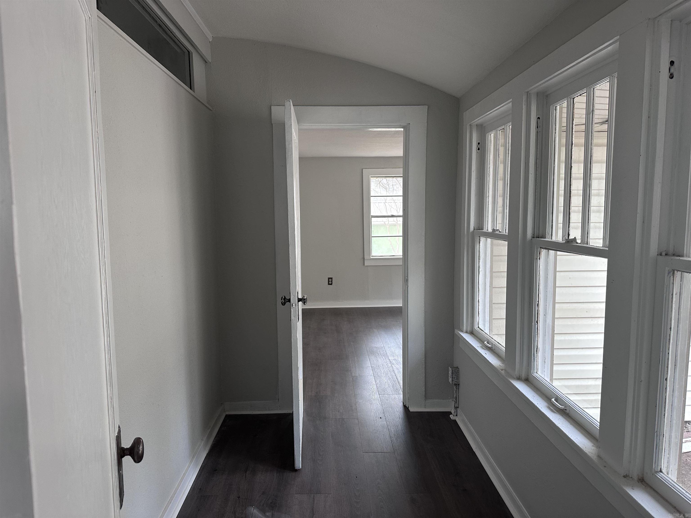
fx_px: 479
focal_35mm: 24
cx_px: 346
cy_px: 259
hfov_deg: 71.6
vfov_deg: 56.8
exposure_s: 1/120
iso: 160
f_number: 1.78
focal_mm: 6.86
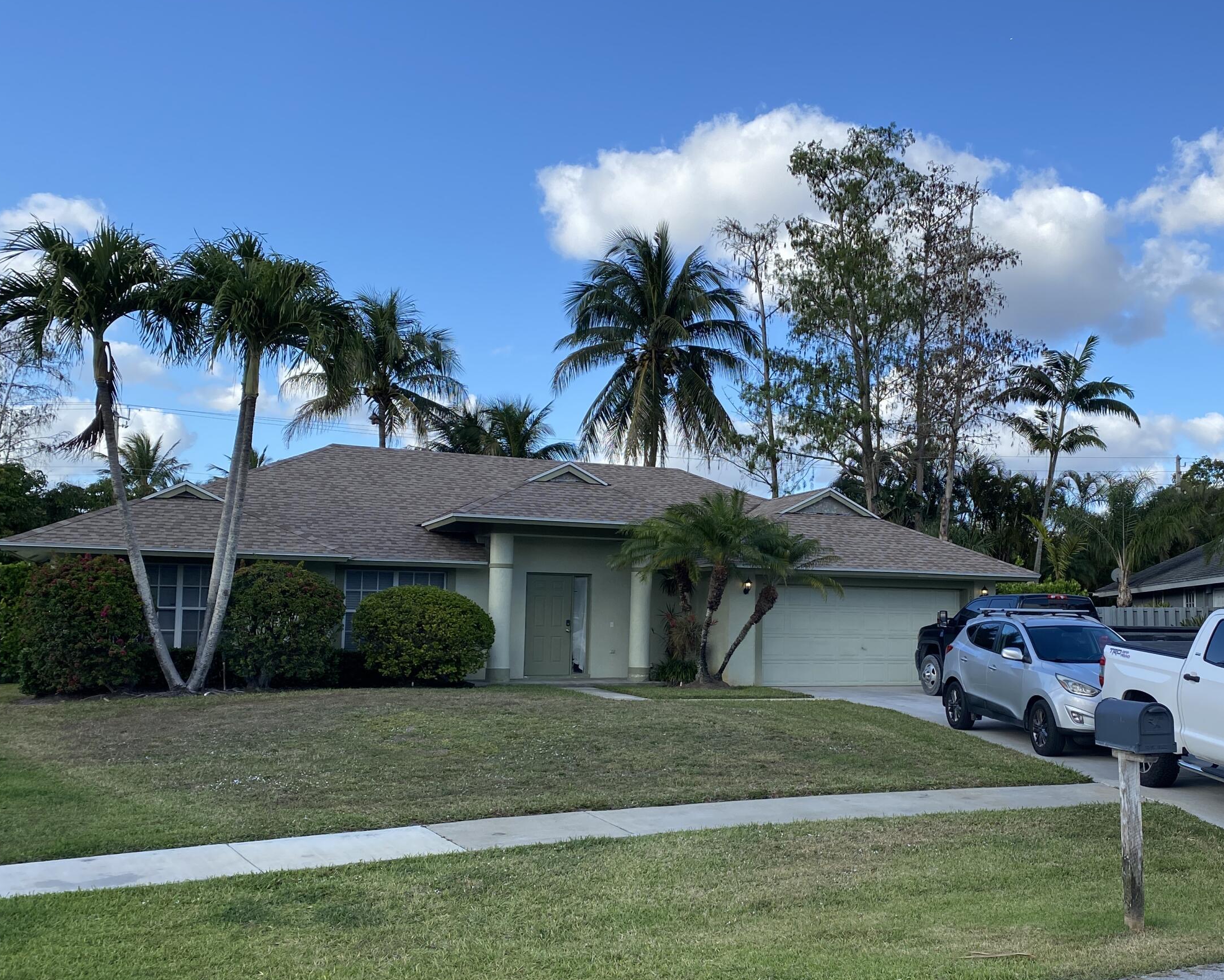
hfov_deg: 50.8
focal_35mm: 35
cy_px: 528
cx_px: 791
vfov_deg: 42.2
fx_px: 1268
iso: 32
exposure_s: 1/1412
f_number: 1.8
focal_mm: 4.25
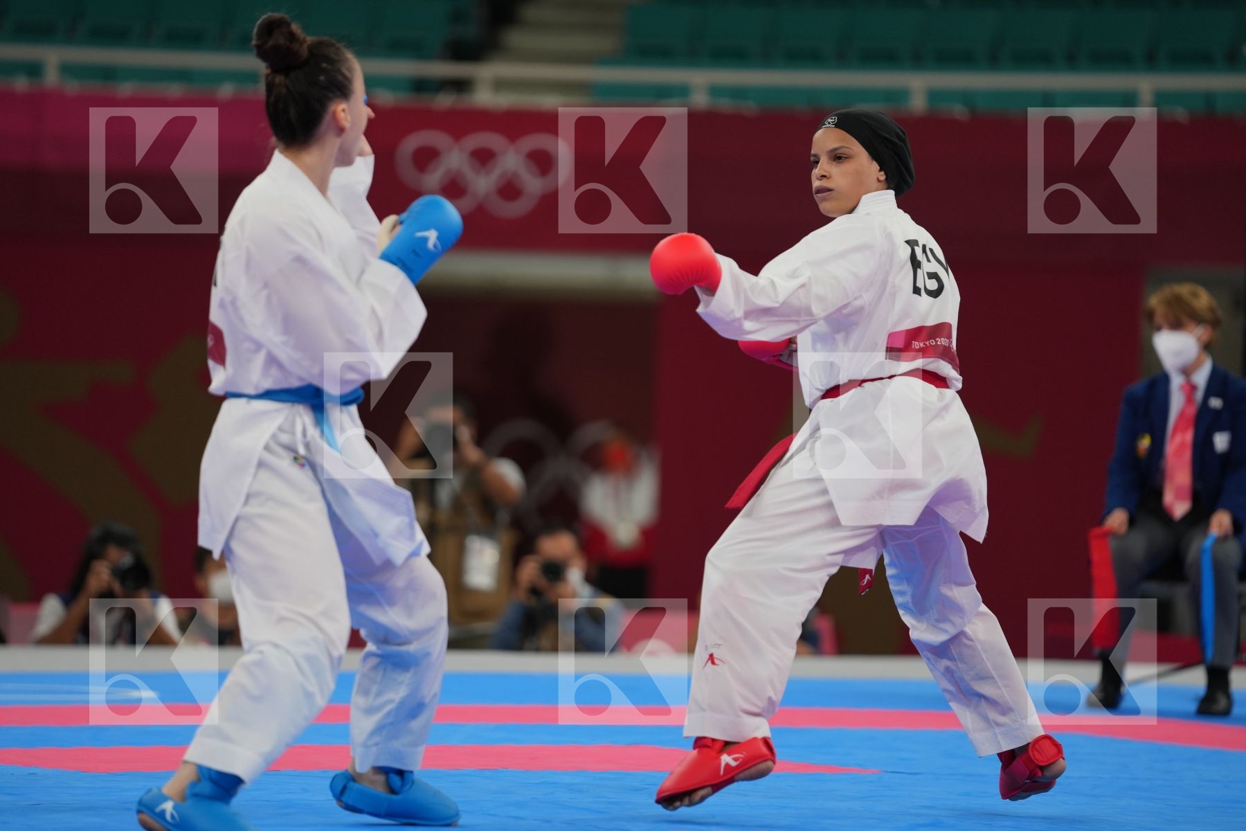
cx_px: 623
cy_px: 416
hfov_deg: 10.3
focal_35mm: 200
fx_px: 6922
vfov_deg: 6.9
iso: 500
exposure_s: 1/1000
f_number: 2.8
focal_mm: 200
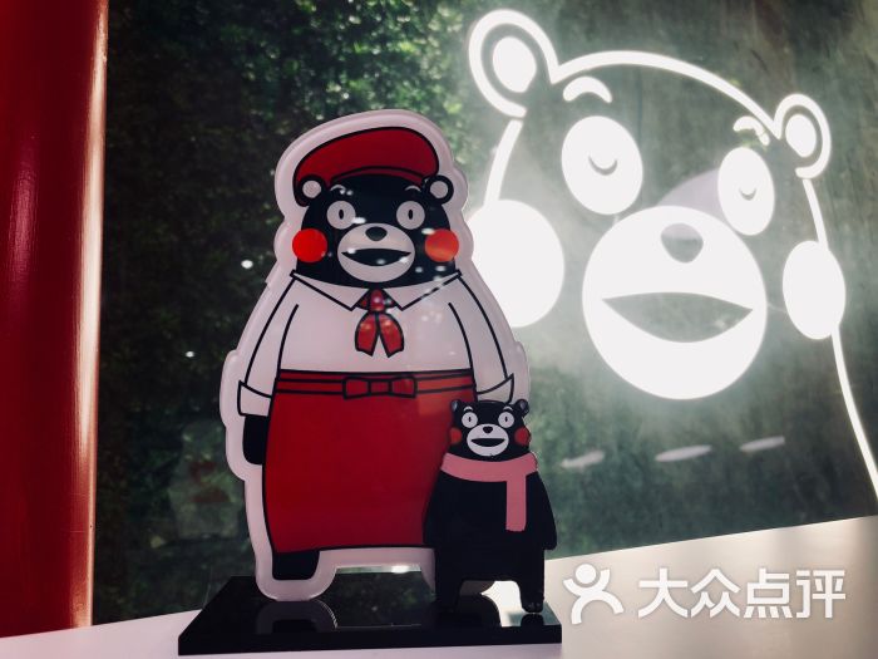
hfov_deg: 61.7
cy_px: 330
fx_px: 736
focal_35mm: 29
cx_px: 439
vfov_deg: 48.2
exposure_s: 1/33
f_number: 1.8
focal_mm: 3.99
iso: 25
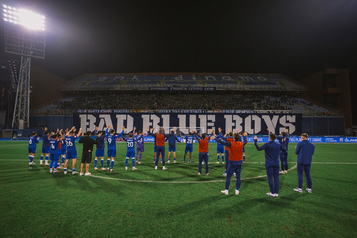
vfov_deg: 73.7
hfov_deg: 96.8
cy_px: 119
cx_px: 178
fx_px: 159
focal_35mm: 16
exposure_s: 1/1000
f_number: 2.8
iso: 3200
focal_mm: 16
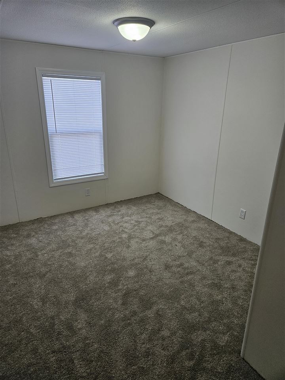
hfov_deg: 58.9
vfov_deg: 73.9
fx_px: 252
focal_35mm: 23
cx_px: 142
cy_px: 190
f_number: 1.8
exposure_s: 1/120
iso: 80
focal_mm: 5.4
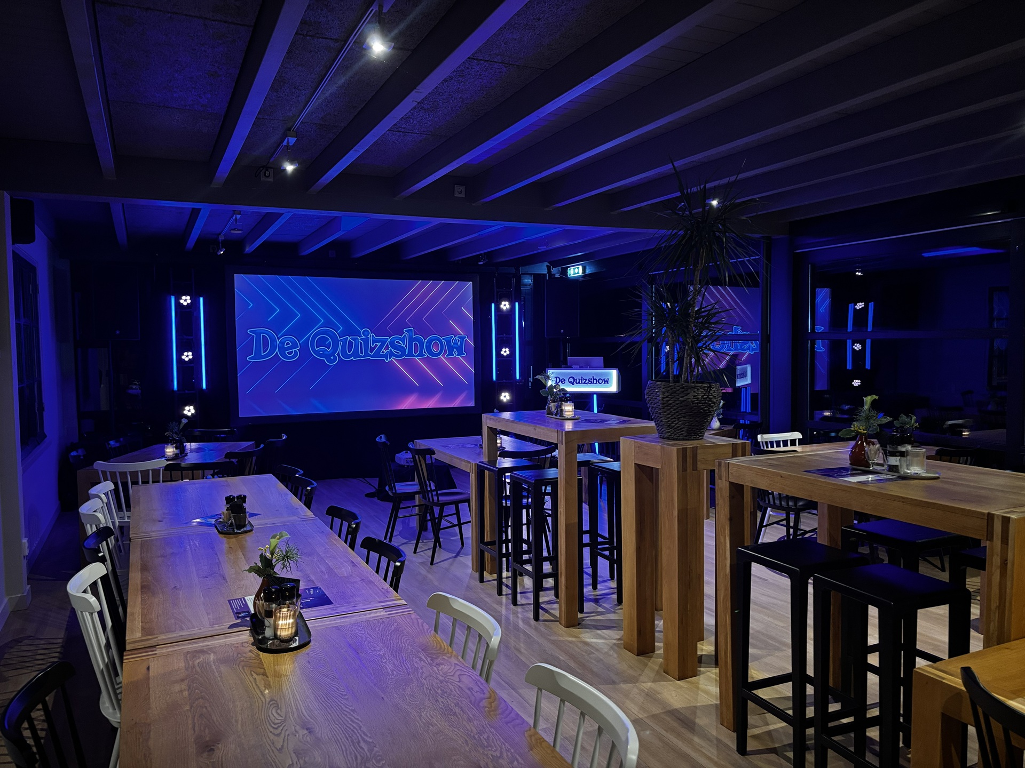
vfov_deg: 53.1
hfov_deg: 67.3
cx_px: 512
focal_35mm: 26
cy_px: 384
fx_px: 770
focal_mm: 5.96
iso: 400
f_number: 1.6
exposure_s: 1/33
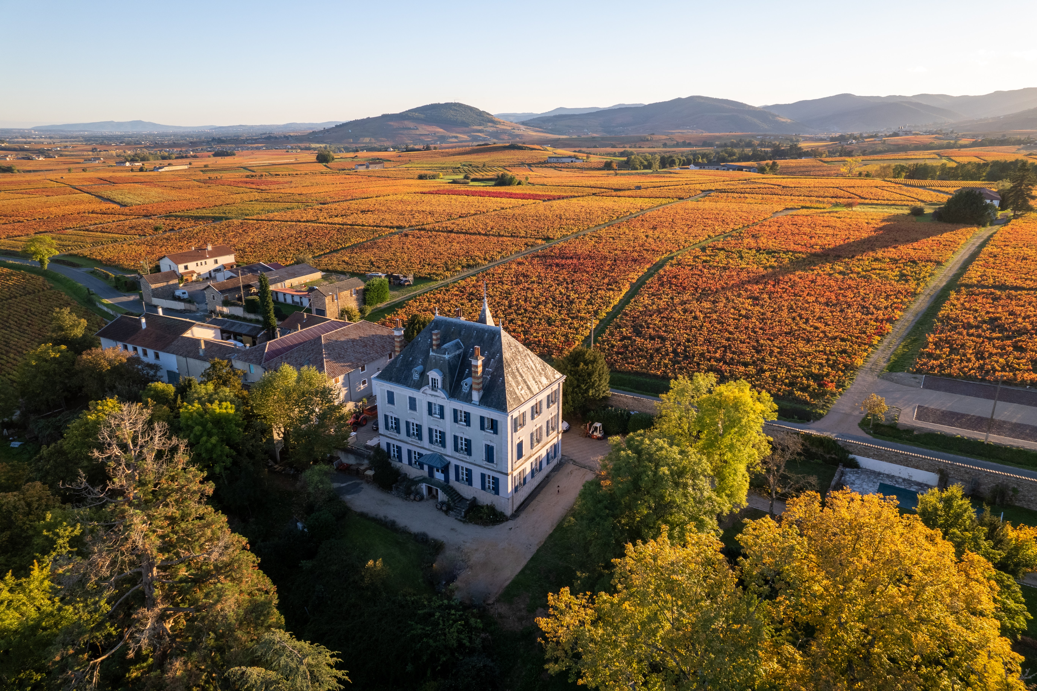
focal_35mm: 22
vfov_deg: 57.2
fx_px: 634
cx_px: 518
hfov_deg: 78.6
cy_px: 346
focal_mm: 8.38
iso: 100
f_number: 2.8
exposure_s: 1/20
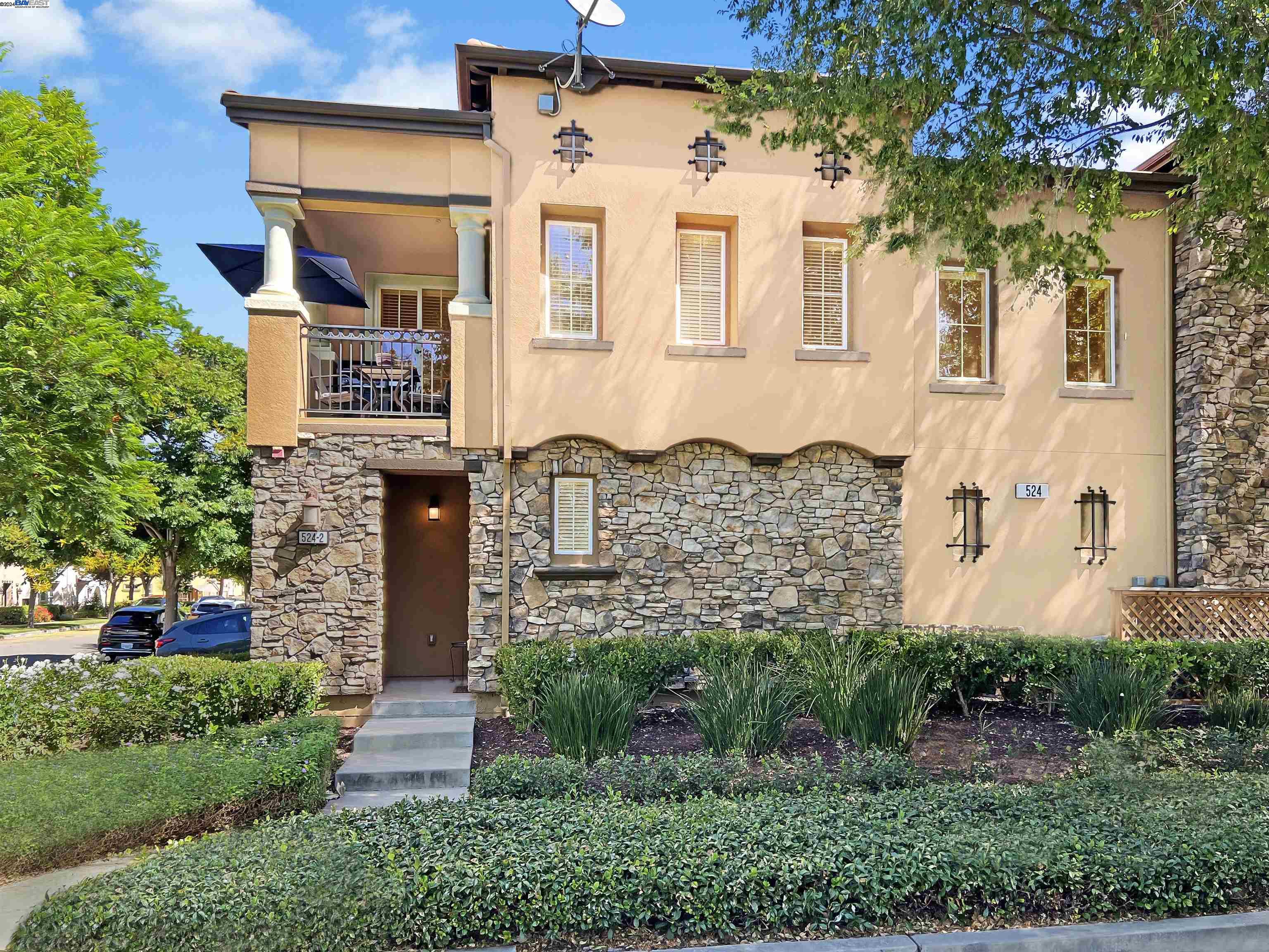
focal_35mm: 26
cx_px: 634
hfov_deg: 67.3
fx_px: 953
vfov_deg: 53.1
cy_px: 476
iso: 50
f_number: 1.5
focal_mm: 5.7
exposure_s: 1/662
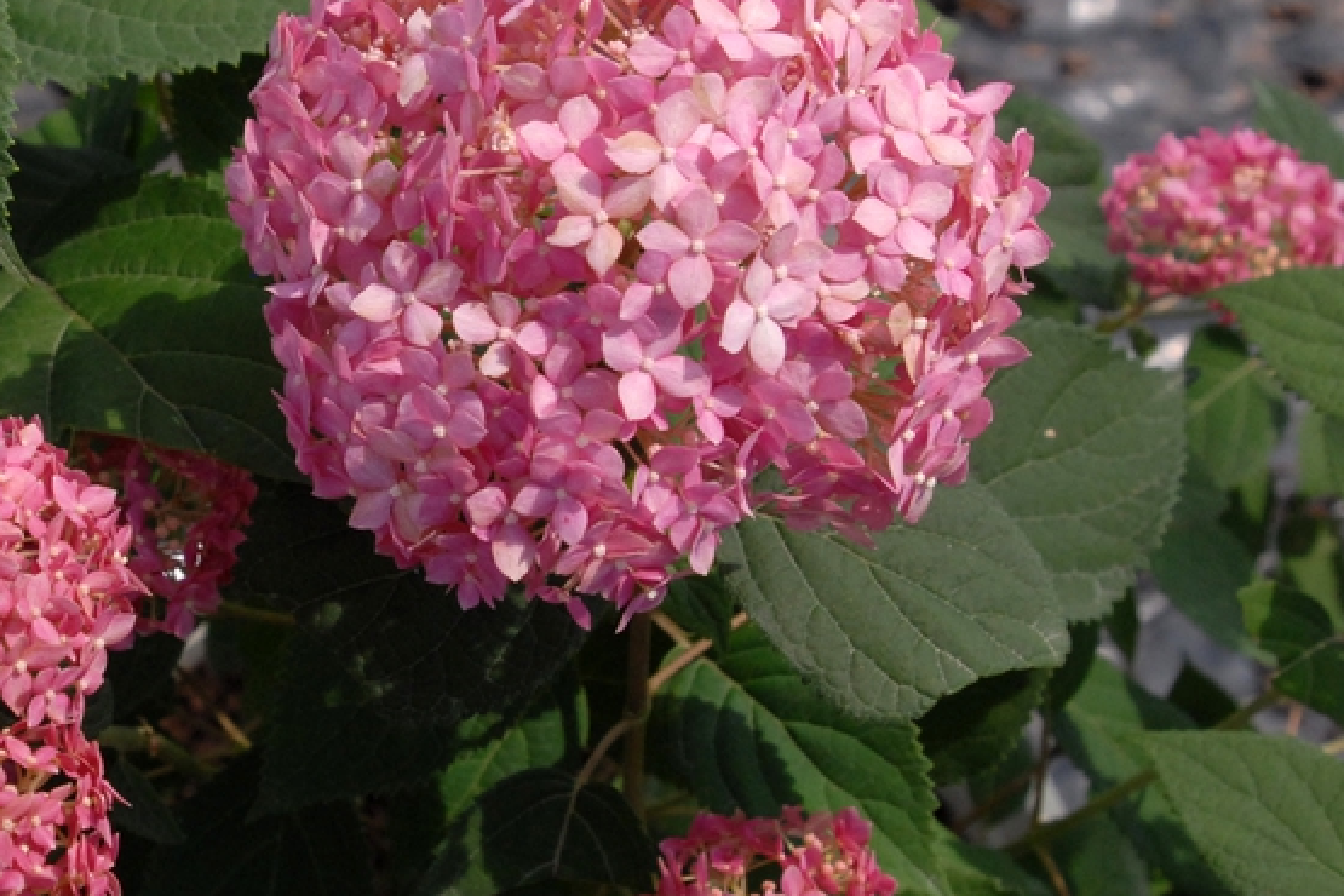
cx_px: 317
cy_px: 401
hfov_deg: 20.9
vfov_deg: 14.1
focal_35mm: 97
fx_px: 3618
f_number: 7.1
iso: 400
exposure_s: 1/200
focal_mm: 35
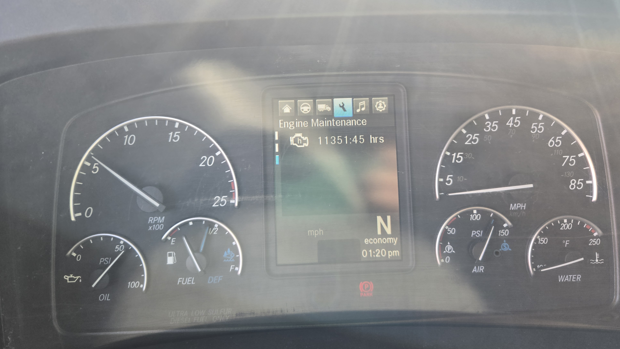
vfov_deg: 44.1
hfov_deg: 71.9
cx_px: 318
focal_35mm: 26
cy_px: 138
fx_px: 427
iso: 100
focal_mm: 5.4
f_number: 1.8
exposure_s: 1/180
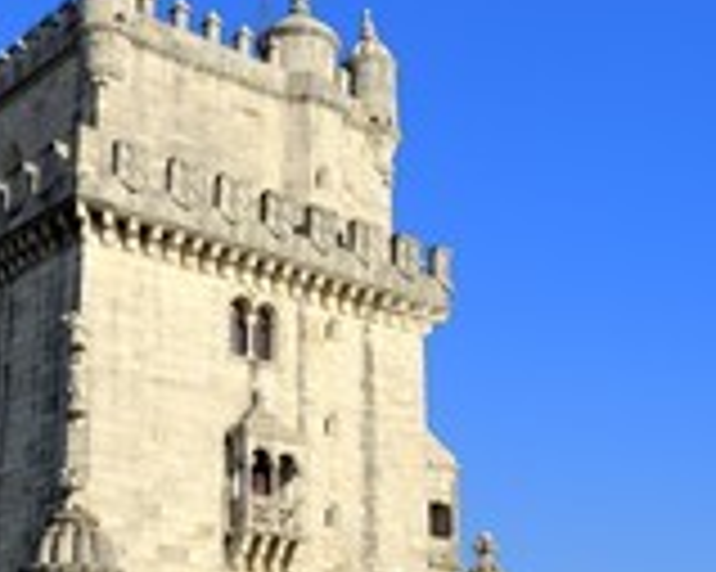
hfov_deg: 26.4
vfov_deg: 21.0
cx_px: 329
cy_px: 459
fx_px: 1525
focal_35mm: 72
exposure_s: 1/320
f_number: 11
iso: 100
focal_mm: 29
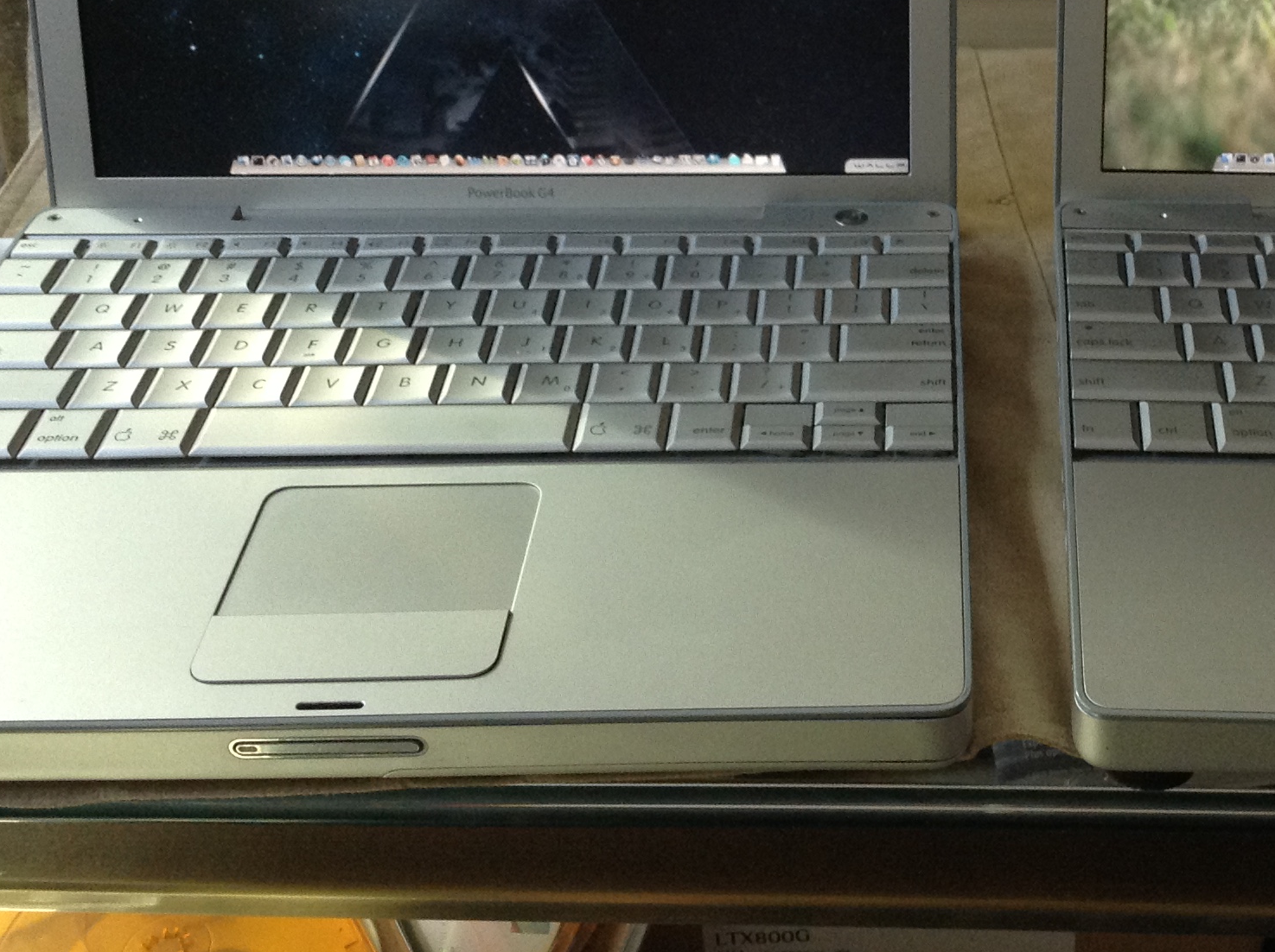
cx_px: 973
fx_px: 2133
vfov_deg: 24.9
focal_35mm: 58
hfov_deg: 32.6
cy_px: 248
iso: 80
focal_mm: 3.3
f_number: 2.4
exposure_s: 1/24
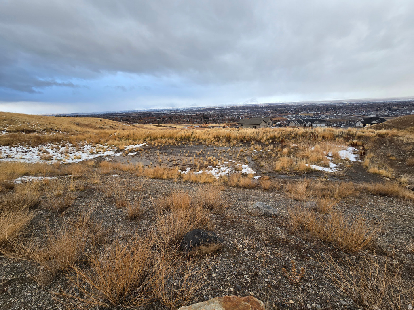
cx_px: 207
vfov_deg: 89.9
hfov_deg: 106.2
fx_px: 155
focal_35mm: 13
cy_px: 155
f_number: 2.2
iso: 64
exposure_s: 1/60
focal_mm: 2.2
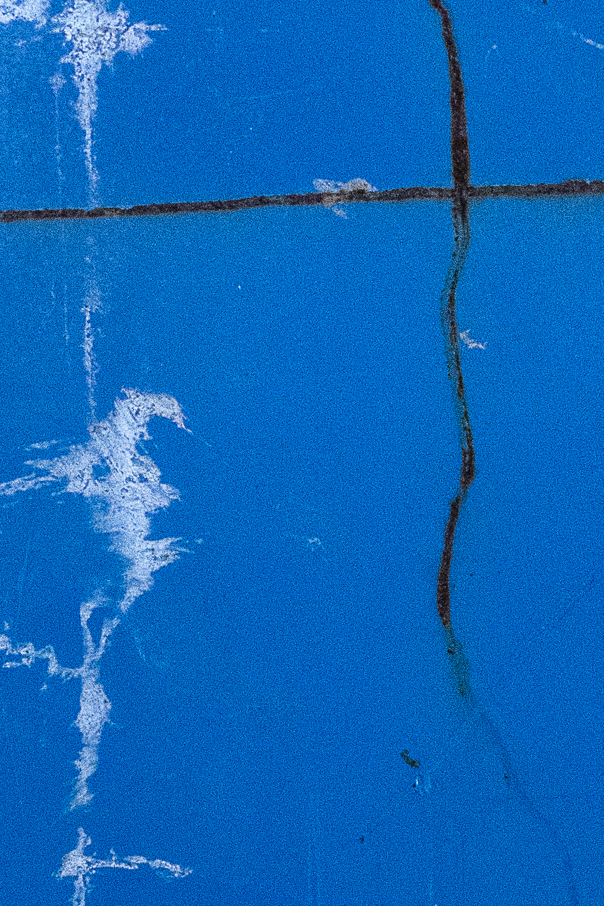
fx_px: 7022
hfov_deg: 4.9
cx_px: 359
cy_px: 220
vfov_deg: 7.4
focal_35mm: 279
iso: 2500
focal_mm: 34.62
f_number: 10
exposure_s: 1/640
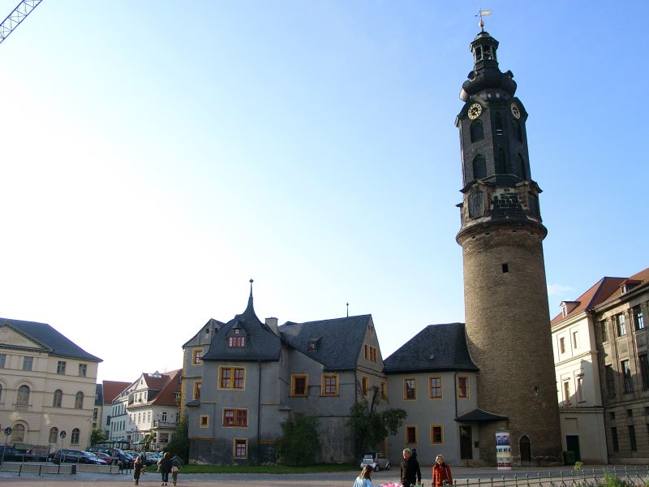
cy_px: 244
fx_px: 637
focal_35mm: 34
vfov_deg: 41.8
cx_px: 324
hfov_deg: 54.0
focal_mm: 7.13
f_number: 4
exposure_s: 1/440
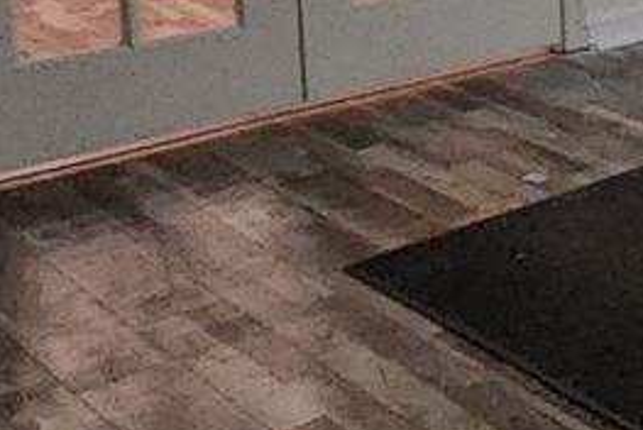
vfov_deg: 17.1
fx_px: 1323
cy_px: -166
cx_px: 1210
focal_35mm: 74
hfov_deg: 19.2
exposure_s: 1/60
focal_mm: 1.13
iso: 400
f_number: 2.2
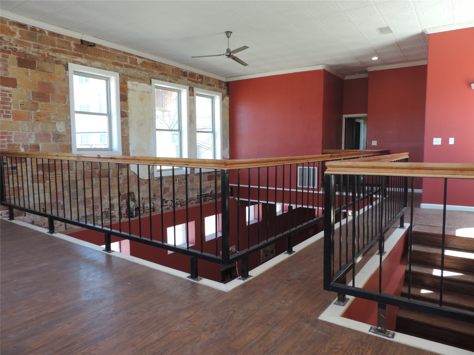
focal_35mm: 24
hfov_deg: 71.6
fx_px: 329
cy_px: 178
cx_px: 237
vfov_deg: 56.8
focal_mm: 4.3
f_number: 3
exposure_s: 1/30
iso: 80
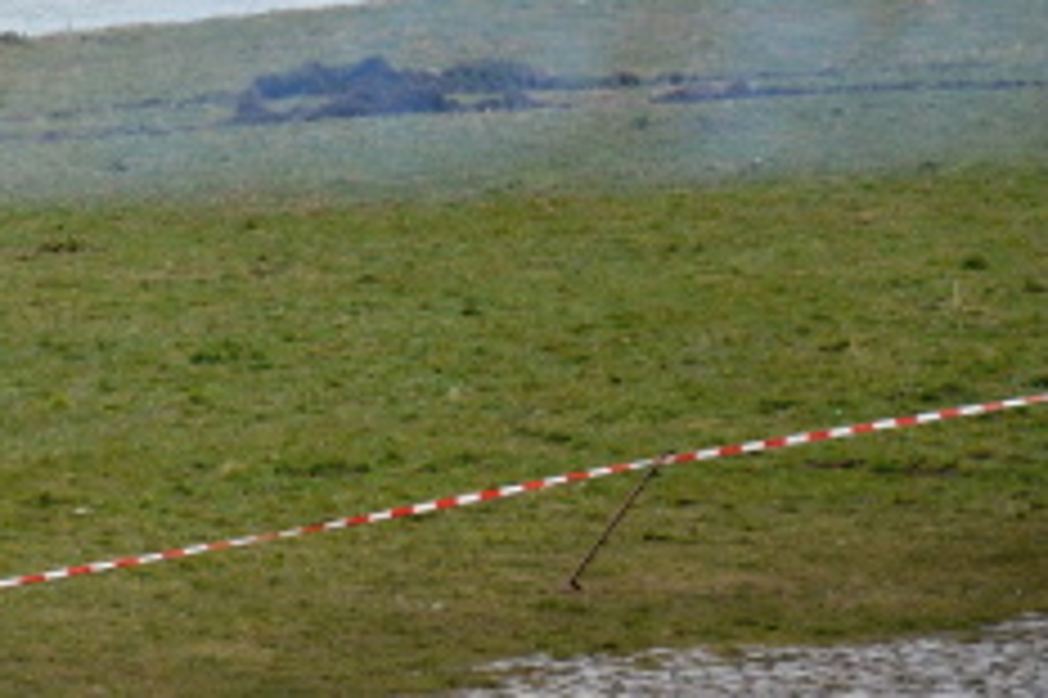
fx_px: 14795
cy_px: -419
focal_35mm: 509
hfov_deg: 4.0
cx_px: -481
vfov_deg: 2.7
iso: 1000
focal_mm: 105
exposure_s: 1/500
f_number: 5.6
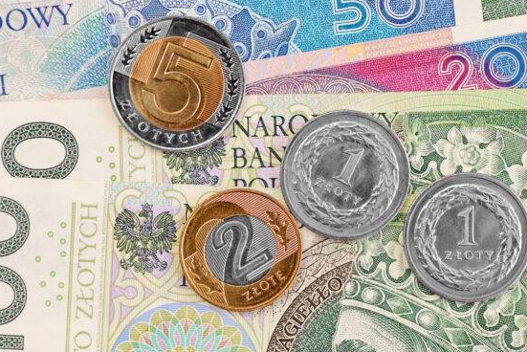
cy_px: 120
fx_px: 1992
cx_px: 355
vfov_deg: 10.1
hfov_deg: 15.0
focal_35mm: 136
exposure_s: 1/160
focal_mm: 100
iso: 100
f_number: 6.3
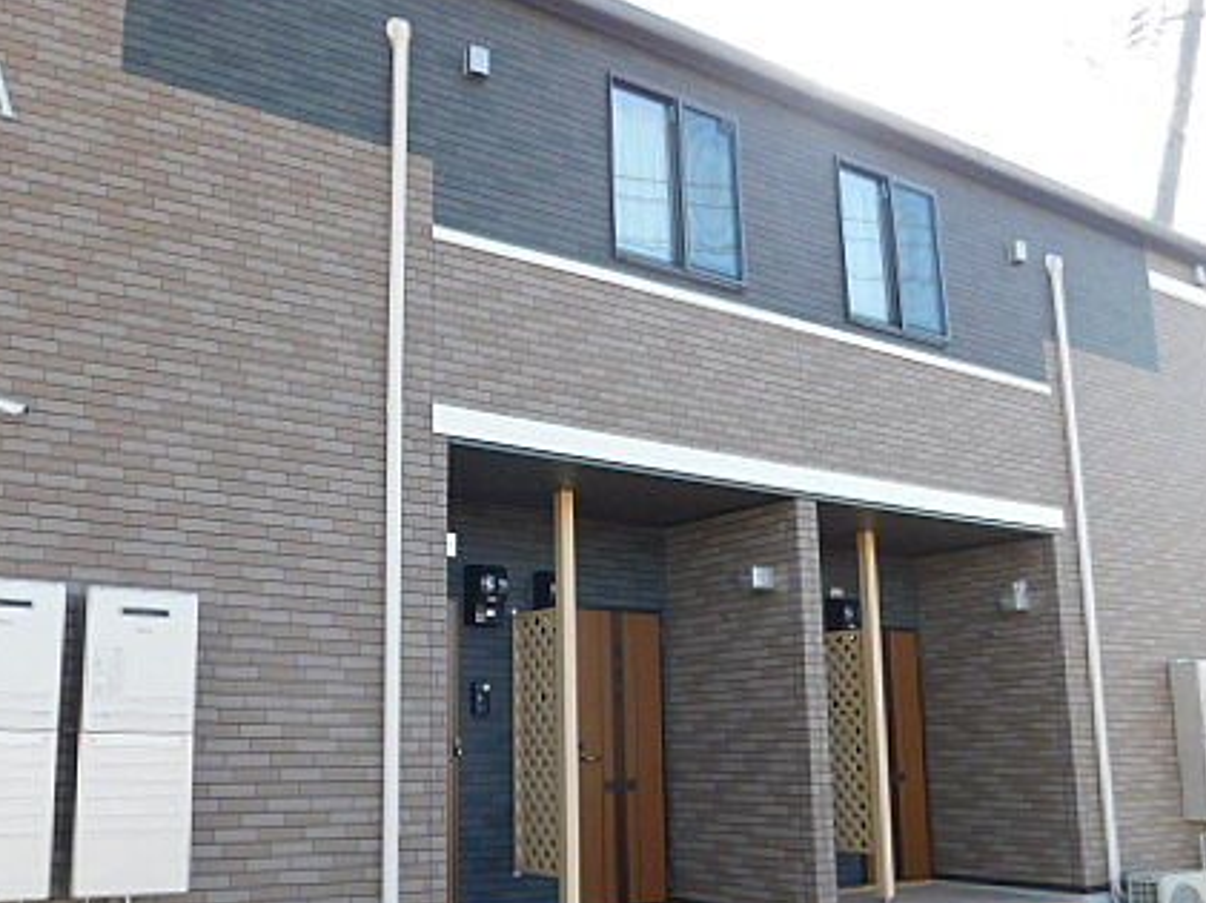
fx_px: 1218
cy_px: 519
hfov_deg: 52.0
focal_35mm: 35
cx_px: 444
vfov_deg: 40.5
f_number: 3
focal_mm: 4
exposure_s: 1/320
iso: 125
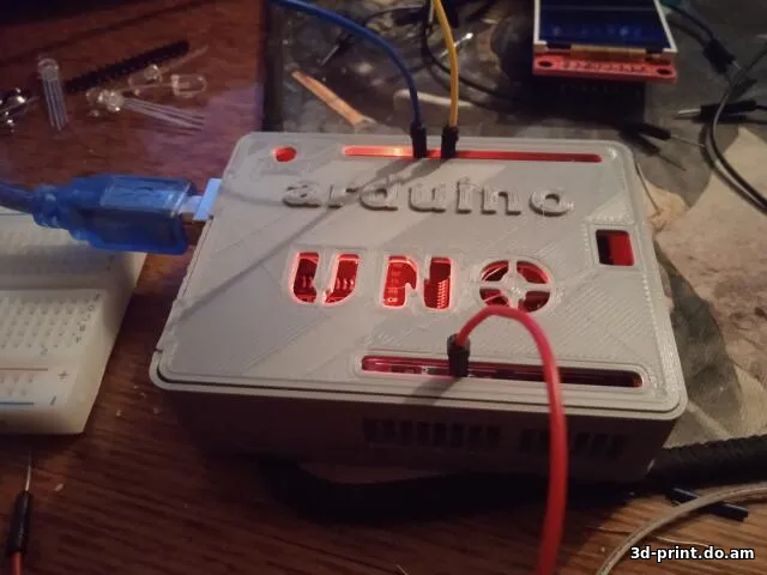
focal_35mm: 28
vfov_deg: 49.7
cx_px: 384
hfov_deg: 63.4
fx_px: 620
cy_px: 288
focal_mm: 3.43
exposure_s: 1/14.3
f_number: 2.2
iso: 4153
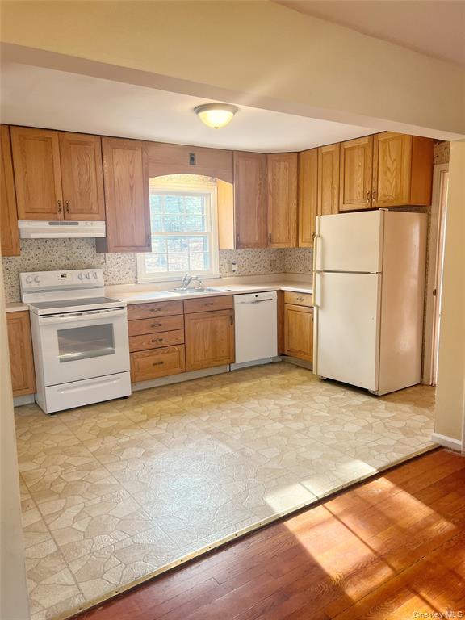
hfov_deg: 53.1
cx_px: 232
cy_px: 310
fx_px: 466
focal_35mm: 26
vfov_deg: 67.3
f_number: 1.5
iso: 125
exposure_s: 1/120
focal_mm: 5.7
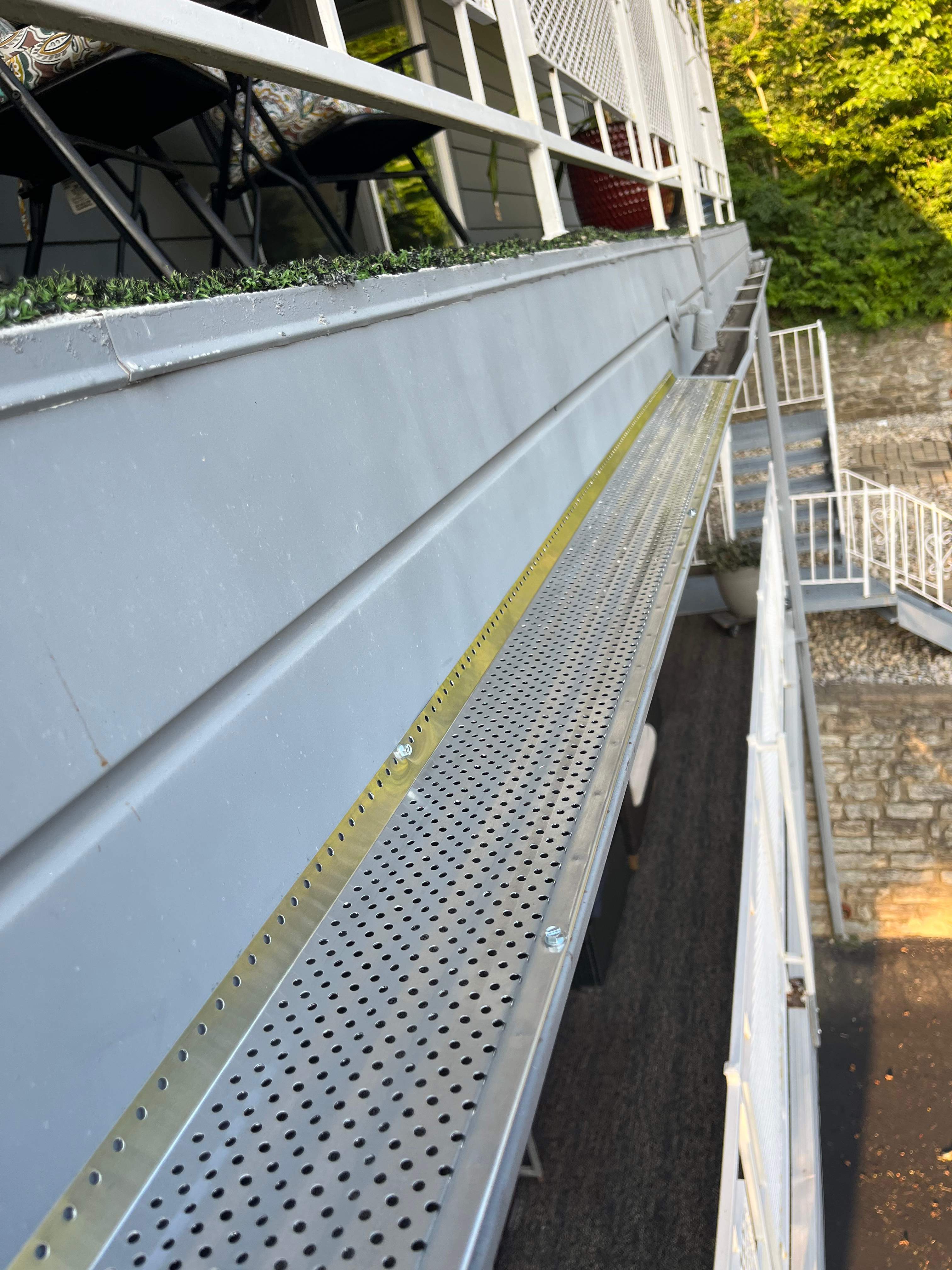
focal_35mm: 26
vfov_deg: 67.3
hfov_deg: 53.1
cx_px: 476
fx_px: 953
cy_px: 635
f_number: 1.6
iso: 50
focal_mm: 5.1
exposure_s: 1/331
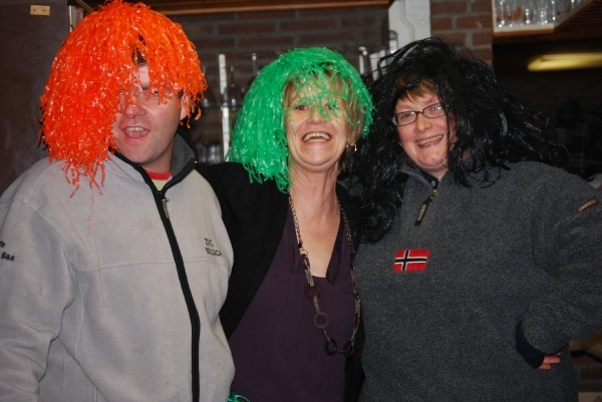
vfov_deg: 16.6
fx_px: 1381
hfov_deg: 24.6
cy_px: 201
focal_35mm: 82
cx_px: 301
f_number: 4
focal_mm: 55
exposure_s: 1/60
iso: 200
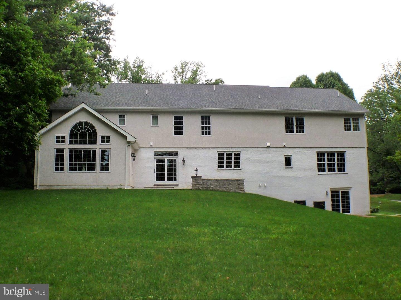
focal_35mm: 41
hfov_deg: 45.8
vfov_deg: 35.1
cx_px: 200
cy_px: 150
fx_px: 475
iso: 160
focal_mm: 5.1
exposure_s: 1/200
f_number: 5
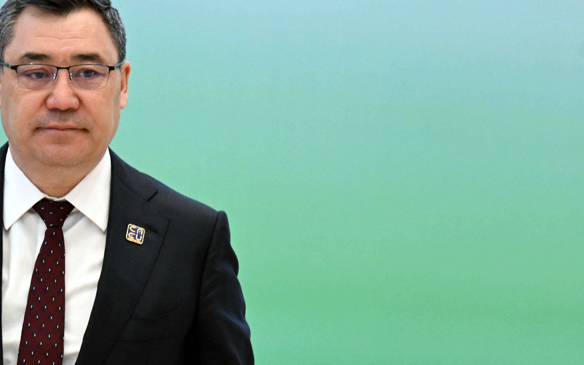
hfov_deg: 2.0
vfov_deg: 1.2
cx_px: 22
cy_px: 407
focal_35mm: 1068
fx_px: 16998
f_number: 6
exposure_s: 1/200
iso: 3200
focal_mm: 420
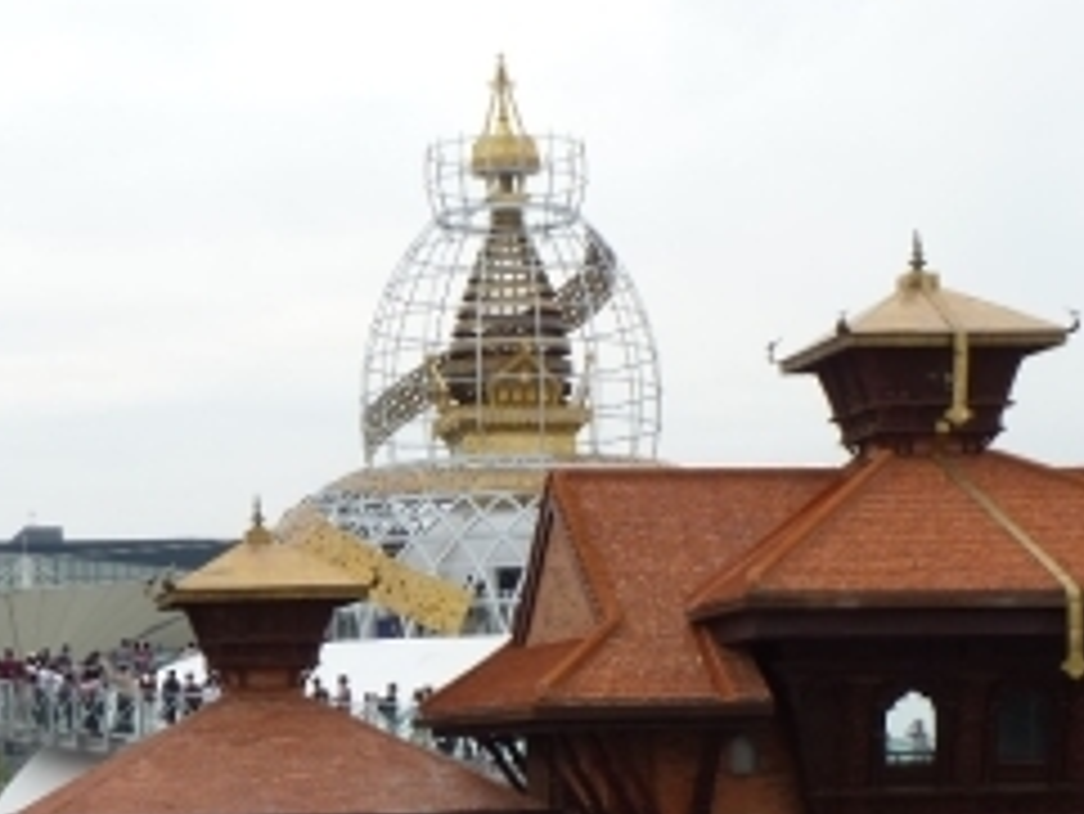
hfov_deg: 21.2
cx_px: 310
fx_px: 2882
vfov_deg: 15.7
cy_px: 872
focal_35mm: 92
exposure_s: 1/250
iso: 80
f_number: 4.5
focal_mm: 6.6
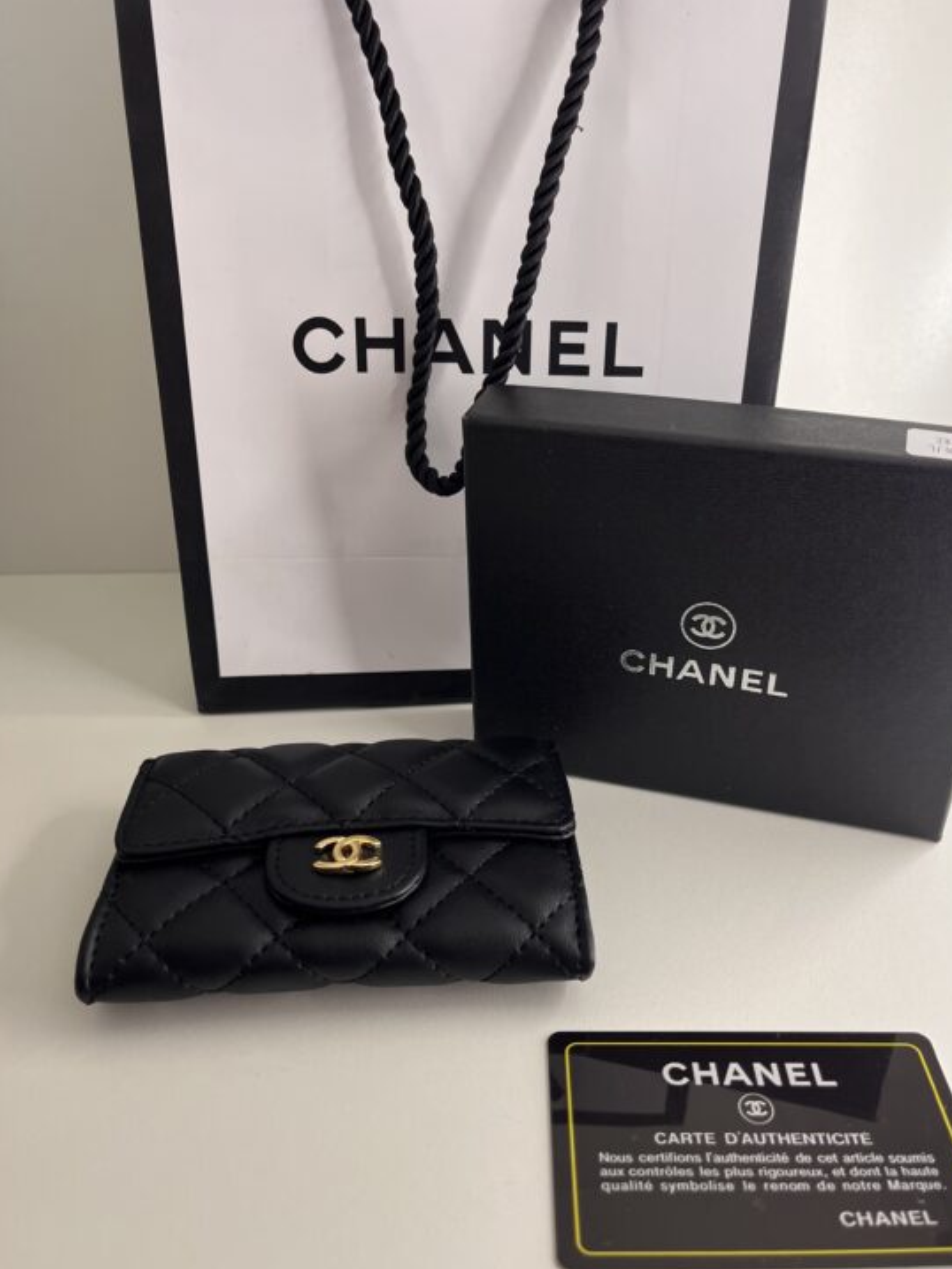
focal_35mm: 29
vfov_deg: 61.6
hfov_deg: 48.2
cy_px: 619
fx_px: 1063
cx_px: 515
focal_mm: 5.1
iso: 125
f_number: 1.6
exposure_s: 1/113
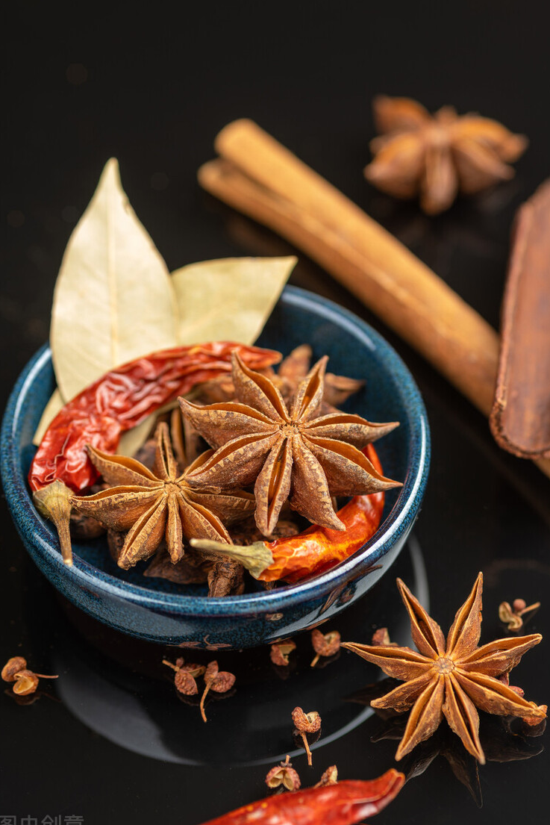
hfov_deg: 12.0
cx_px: 291
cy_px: 396
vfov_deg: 17.9
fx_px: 2611
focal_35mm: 114
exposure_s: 1/125
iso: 31
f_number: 5.6
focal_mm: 105
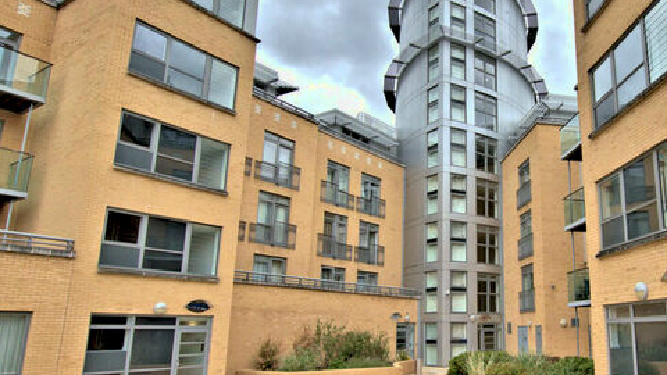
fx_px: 526
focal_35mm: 30
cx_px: 461
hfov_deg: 62.6
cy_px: 204
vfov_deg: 39.2
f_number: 10
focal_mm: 13
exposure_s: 1/250
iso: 220
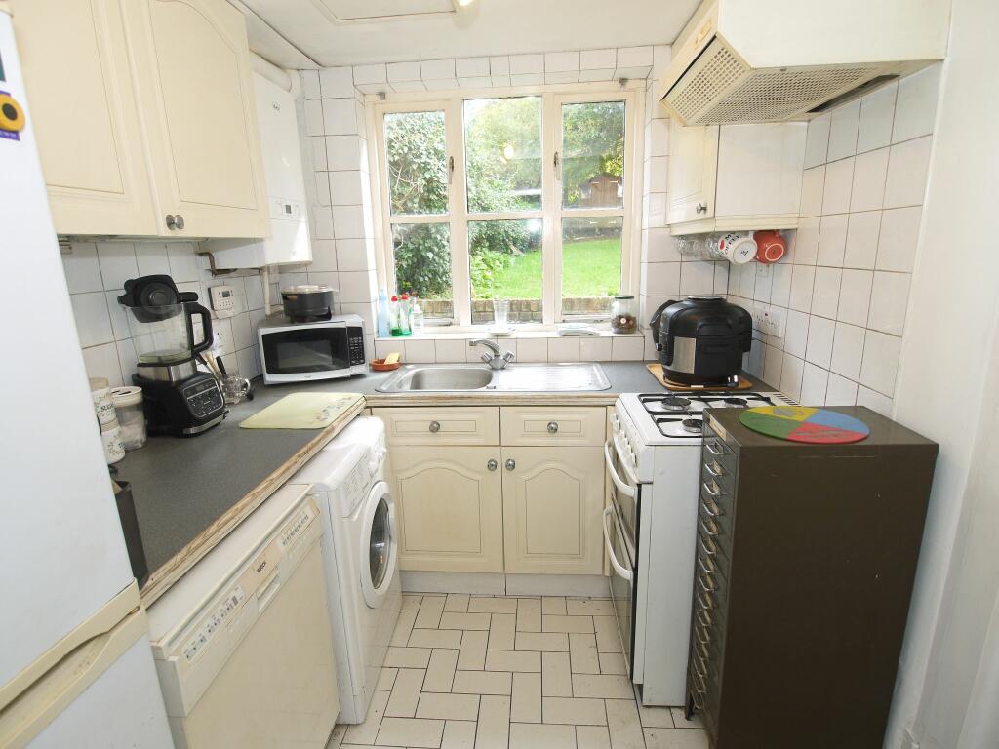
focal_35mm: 18
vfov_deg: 71.6
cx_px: 500
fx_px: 519
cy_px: 374
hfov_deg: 87.8
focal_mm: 9
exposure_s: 1/60
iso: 100
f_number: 4
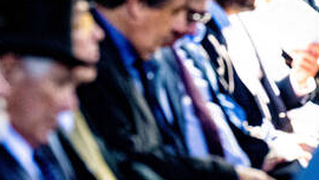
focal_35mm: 645
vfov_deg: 1.9
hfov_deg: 3.3
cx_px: 399
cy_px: -59
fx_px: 5457
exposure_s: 1/125
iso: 4000
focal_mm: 200
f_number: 5.6
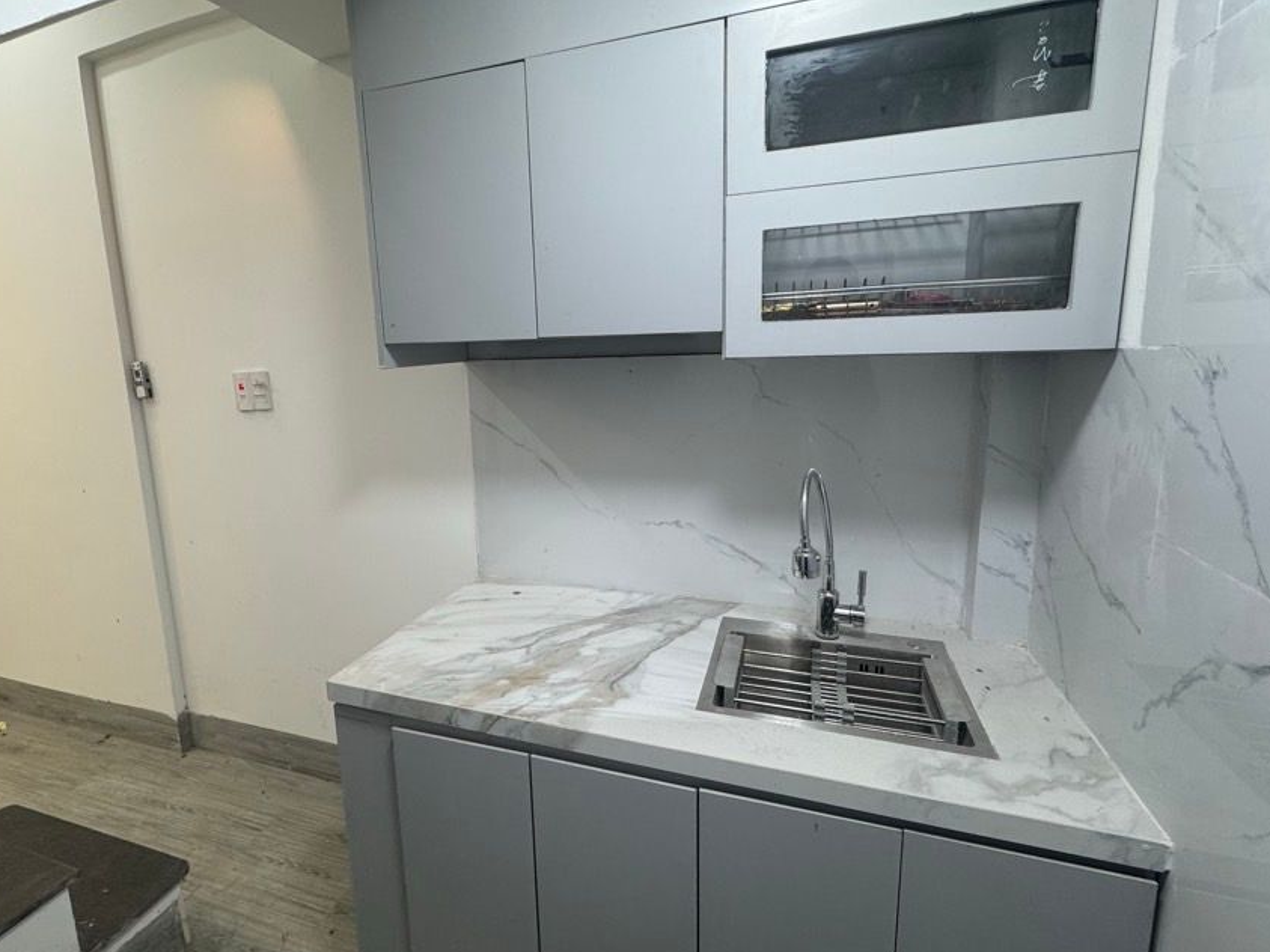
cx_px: 582
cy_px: 456
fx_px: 624
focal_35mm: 17
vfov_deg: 74.7
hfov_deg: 90.8
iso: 160
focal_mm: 2.22
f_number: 2.2
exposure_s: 1/100
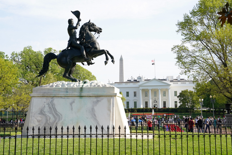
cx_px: 116
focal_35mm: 62
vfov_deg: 21.9
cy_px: 78
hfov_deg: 32.4
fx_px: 400
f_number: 9
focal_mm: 62
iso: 640
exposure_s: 1/800
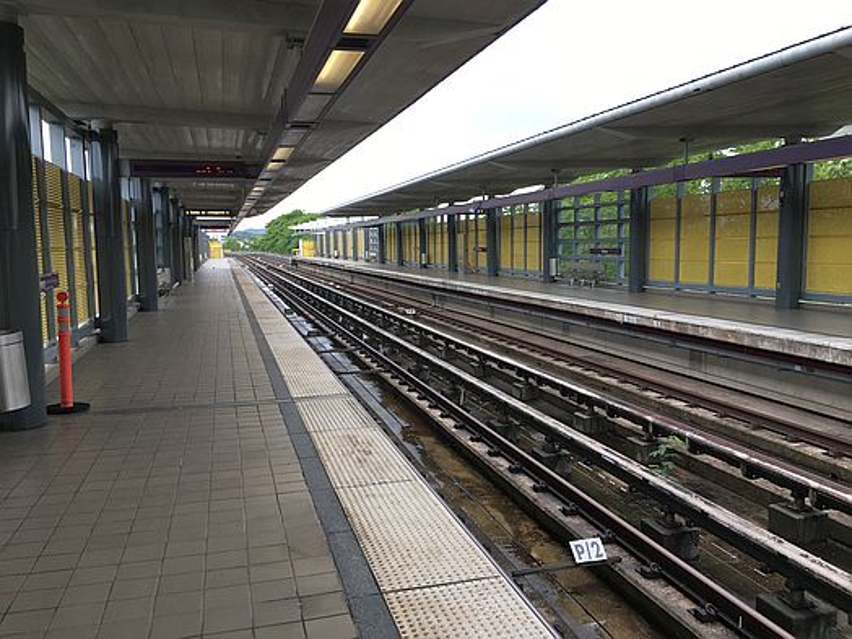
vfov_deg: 48.2
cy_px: 320
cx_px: 426
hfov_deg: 61.7
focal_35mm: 29
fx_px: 714
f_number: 2.2
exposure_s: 1/120
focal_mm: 4.15
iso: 25
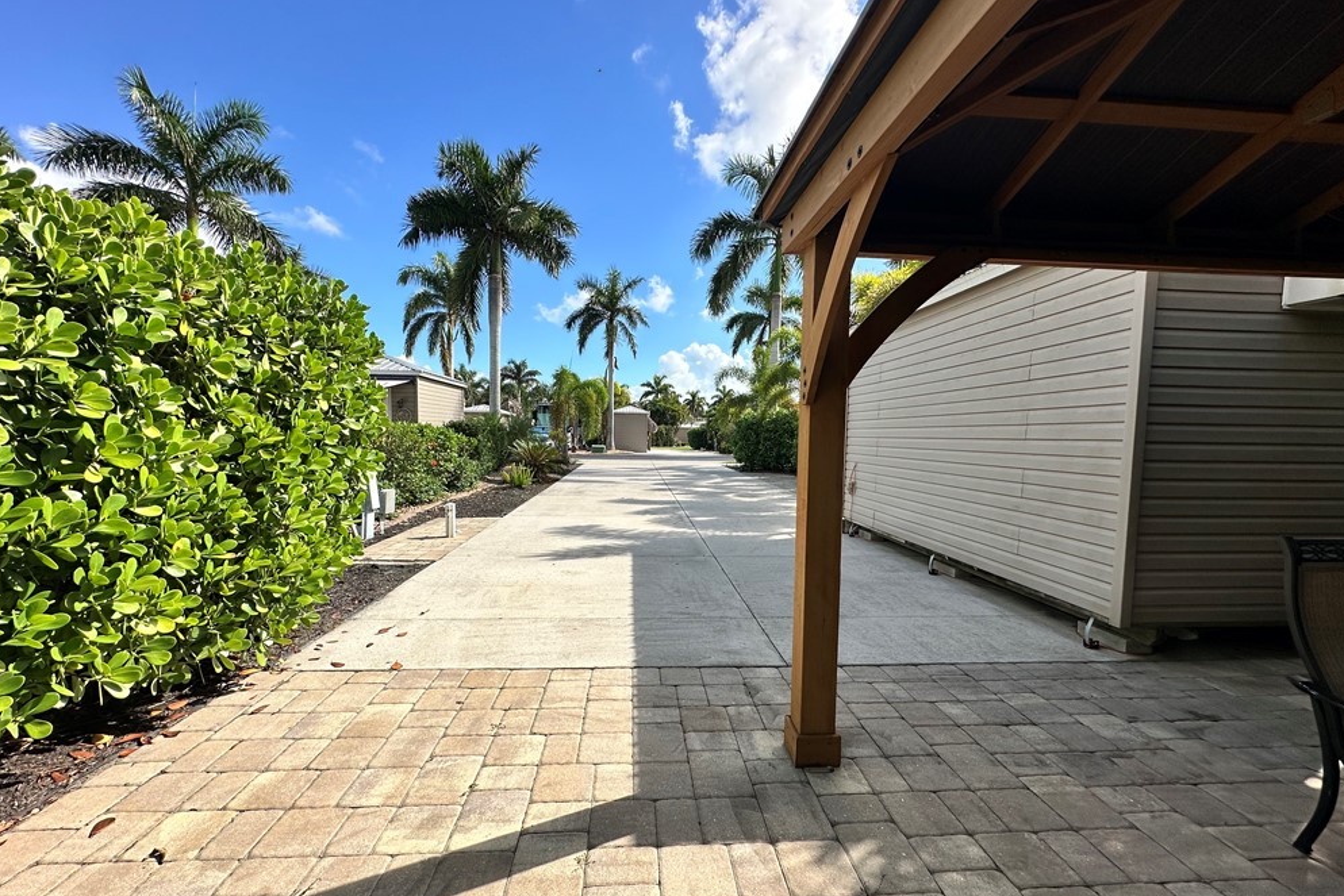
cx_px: 669
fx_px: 560
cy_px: 474
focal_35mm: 15
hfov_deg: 100.4
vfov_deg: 77.3
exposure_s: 1/1689
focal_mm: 2.22
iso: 40
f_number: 2.2
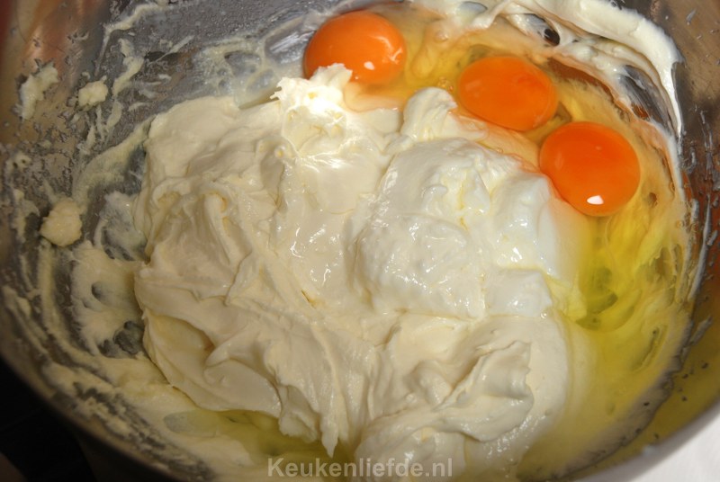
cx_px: 360
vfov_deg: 18.2
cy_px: 241
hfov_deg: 27.0
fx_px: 1502
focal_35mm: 75
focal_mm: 50
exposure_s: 1/100
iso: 200
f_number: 5
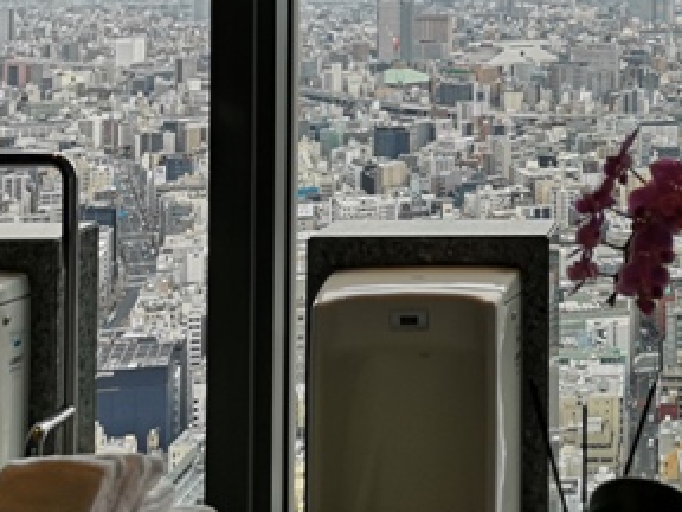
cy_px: -88
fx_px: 1478
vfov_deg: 18.7
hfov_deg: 24.6
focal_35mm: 75
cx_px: 703
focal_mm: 3.95
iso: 50
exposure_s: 1/1006
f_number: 1.8
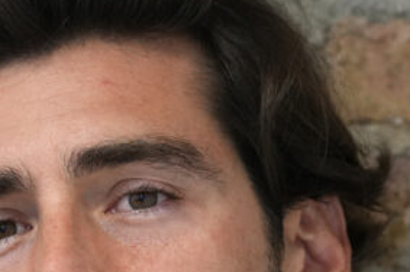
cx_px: -70
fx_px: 4823
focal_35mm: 424
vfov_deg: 3.2
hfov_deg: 4.9
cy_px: 383
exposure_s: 1/250
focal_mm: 117
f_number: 4.5
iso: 2500
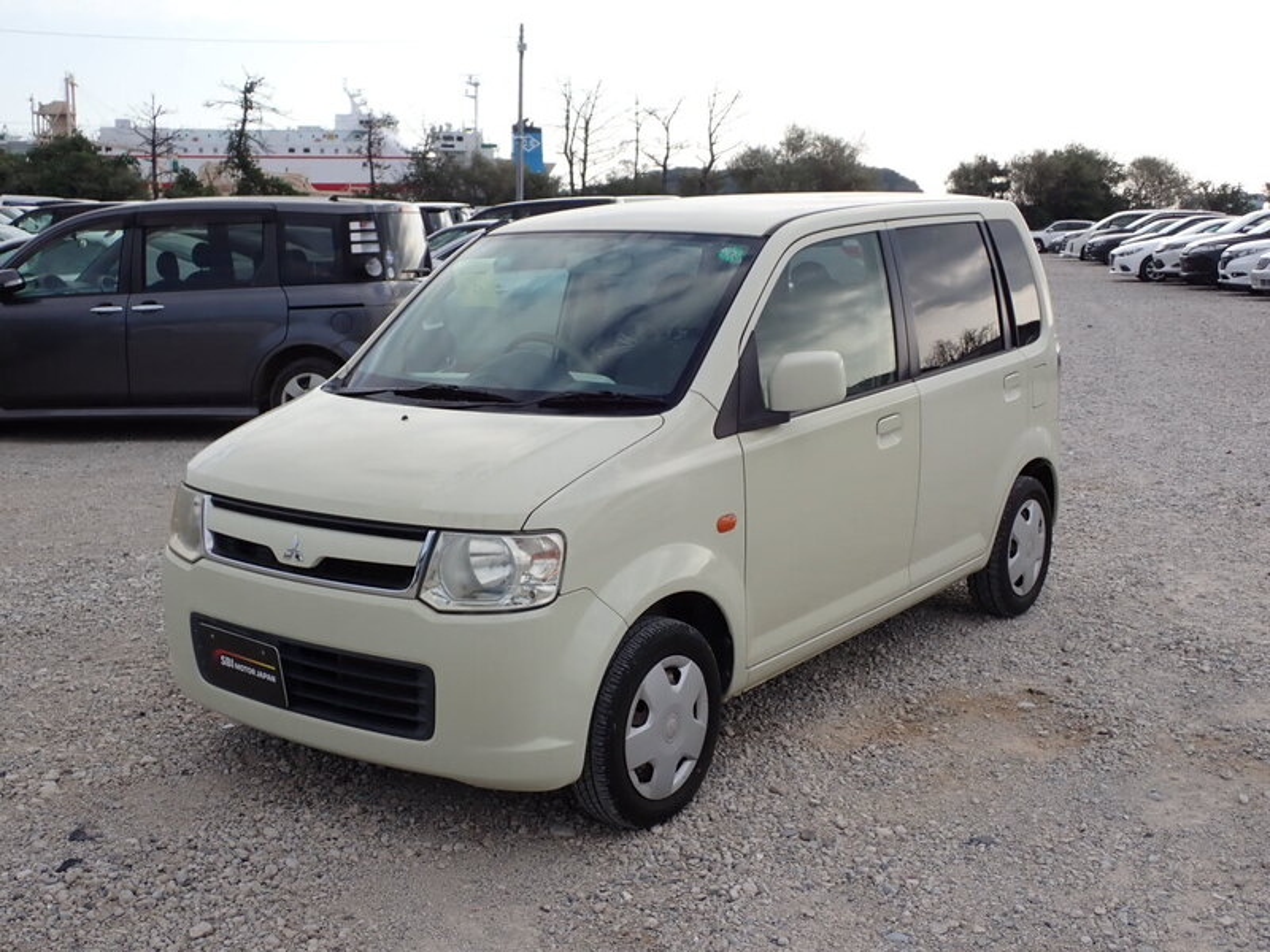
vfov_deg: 35.1
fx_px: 1504
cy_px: 476
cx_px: 635
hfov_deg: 45.8
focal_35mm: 41
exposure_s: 1/640
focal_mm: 7.31
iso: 100
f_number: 4
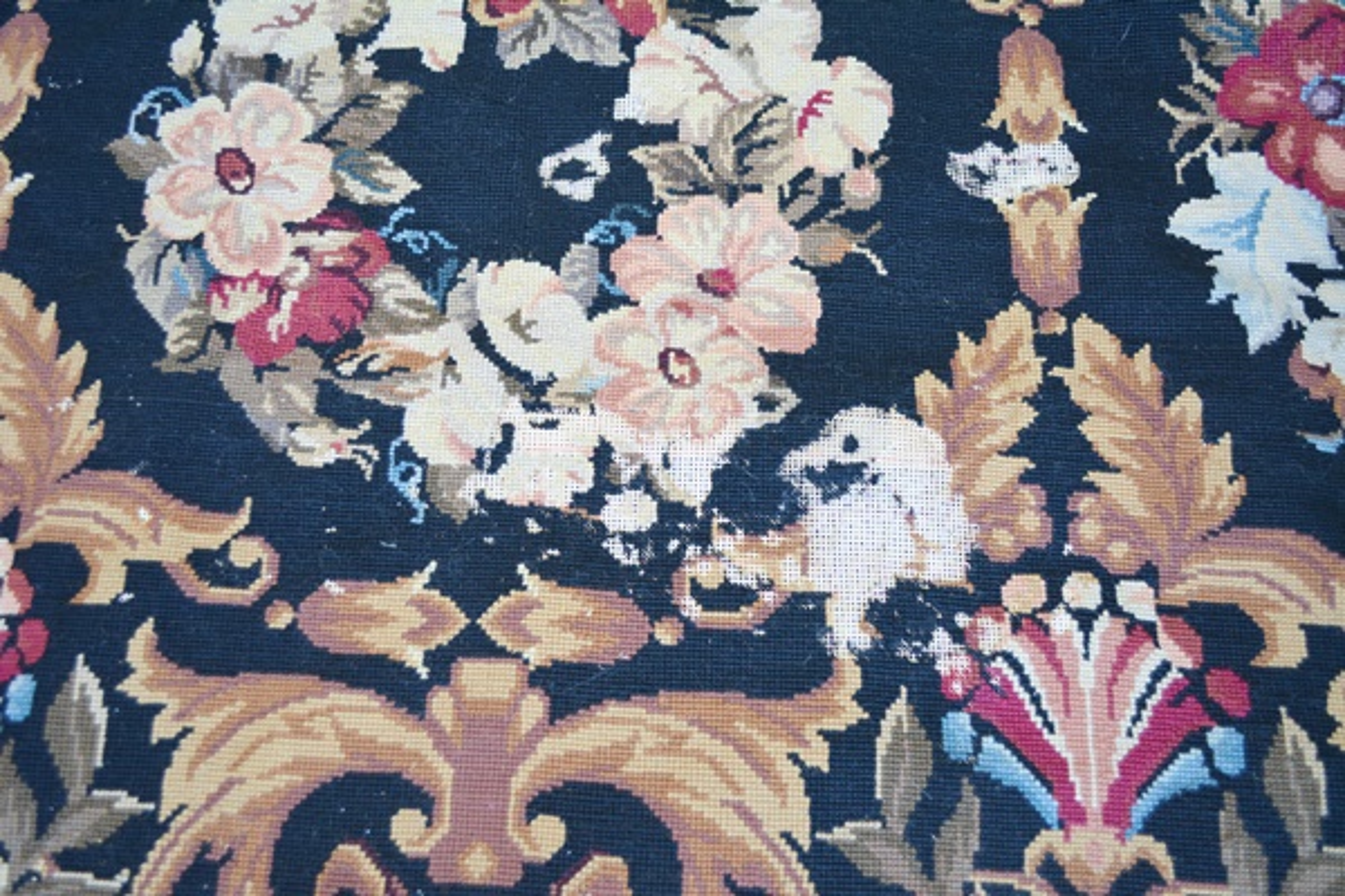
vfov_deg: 40.0
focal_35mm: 33
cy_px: 448
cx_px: 672
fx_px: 1233
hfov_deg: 57.2
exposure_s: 1/60
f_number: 4
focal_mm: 22
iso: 400
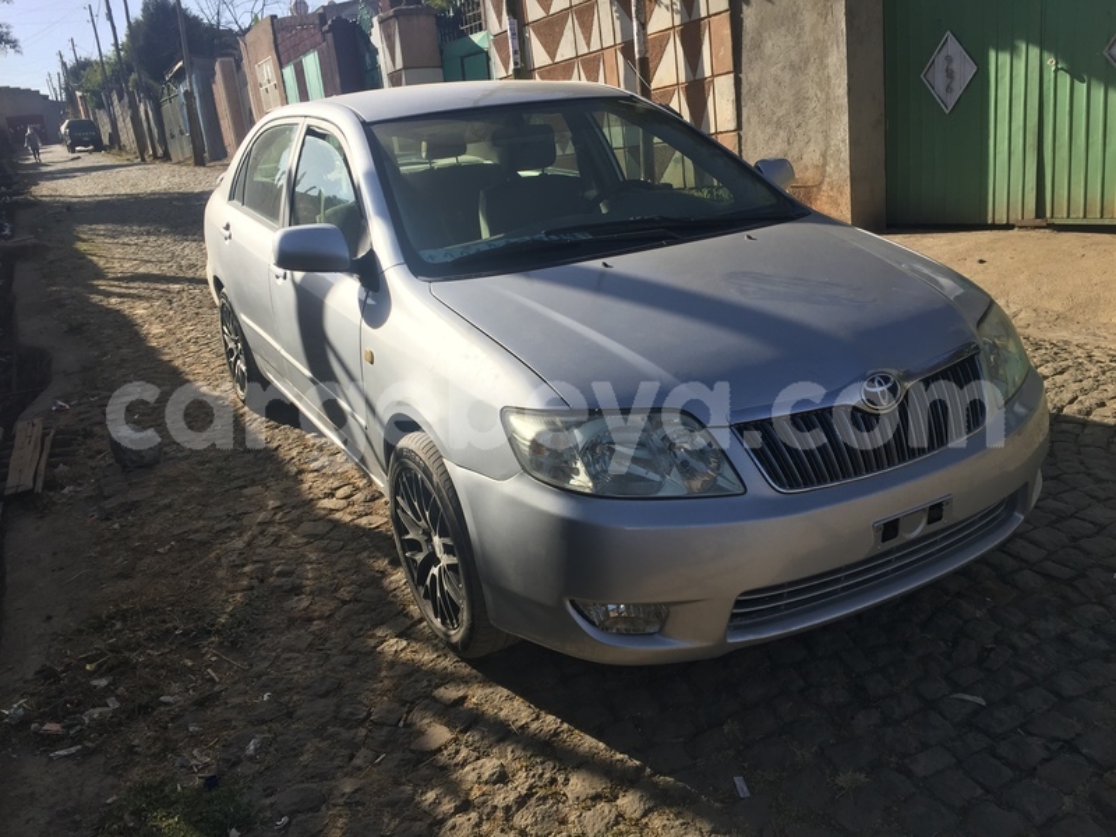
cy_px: 418
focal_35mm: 29
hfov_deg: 61.7
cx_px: 558
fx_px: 935
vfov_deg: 48.2
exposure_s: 1/1582
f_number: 2.2
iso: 32
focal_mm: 4.15
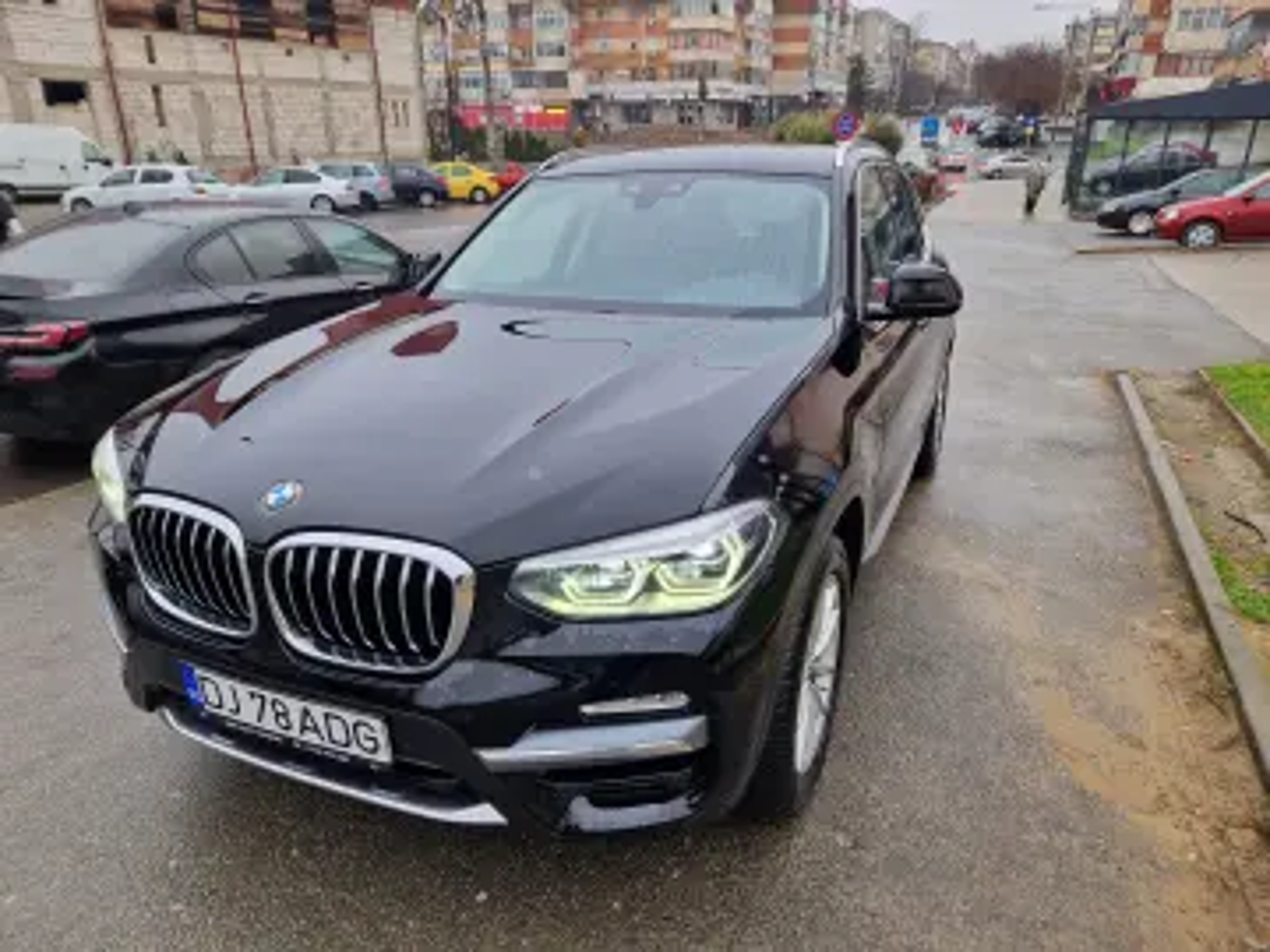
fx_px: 844
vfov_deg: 58.9
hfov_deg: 73.9
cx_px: 635
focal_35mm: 23
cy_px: 476
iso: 50
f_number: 1.8
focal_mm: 5.4
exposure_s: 1/50
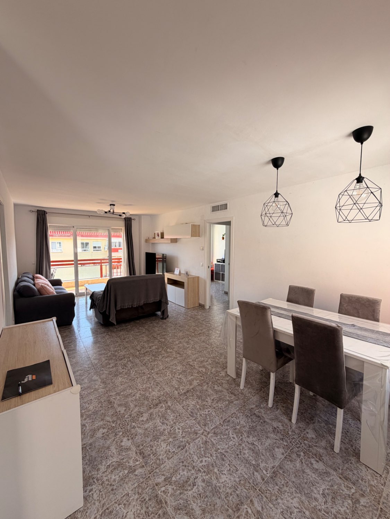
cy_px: 260
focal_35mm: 14
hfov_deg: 85.7
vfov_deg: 102.1
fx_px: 210
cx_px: 195
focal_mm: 2.22
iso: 50
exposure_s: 1/121
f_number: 2.2
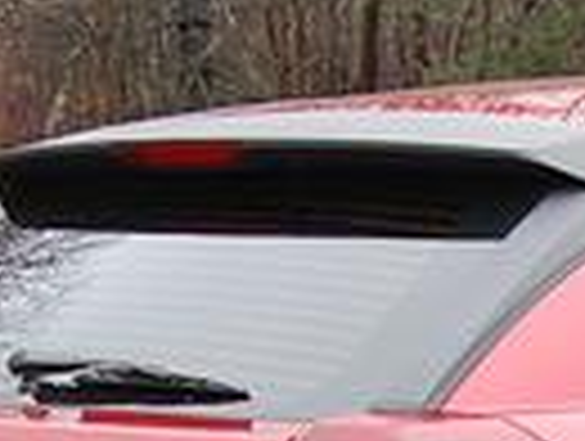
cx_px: 855
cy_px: 621
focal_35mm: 184
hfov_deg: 10.4
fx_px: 3115
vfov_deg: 8.0
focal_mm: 26
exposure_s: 1/125
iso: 400
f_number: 5.6
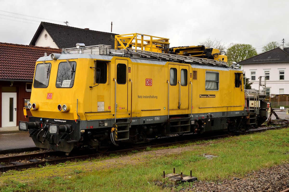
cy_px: 96
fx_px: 385
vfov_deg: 28.0
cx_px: 144
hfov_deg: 41.2
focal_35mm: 48
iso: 400
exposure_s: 1/640
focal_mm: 32
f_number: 7.1
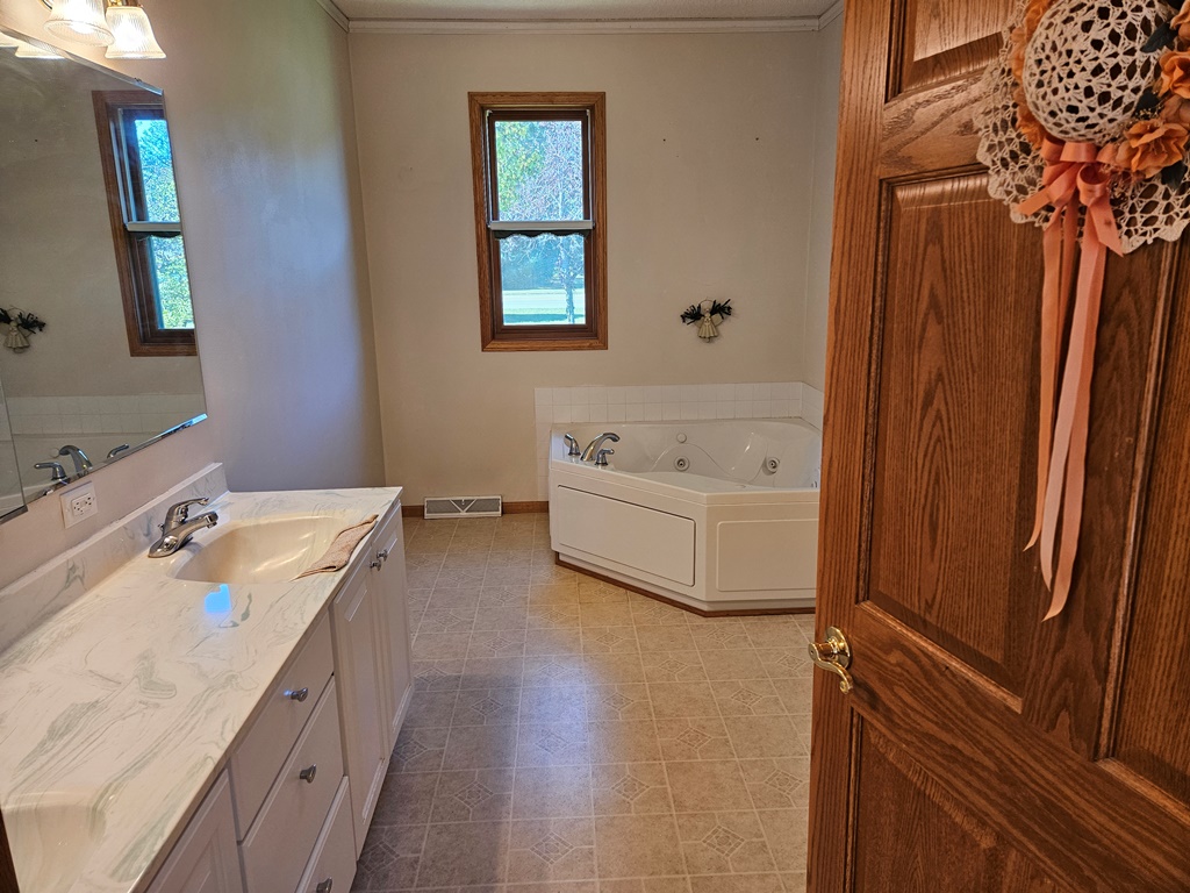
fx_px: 791
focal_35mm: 23
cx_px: 595
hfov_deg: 73.9
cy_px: 446
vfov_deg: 58.9
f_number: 1.8
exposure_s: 1/120
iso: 160
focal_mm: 5.4
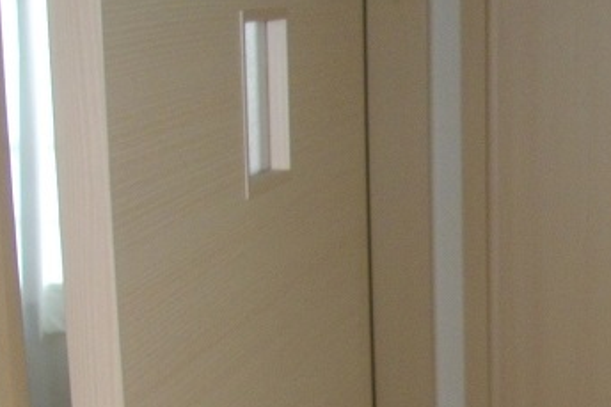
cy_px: 459
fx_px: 1730
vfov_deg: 13.1
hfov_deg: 18.8
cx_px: 755
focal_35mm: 102
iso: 200
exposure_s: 1/50
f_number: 2.8
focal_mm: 6.2
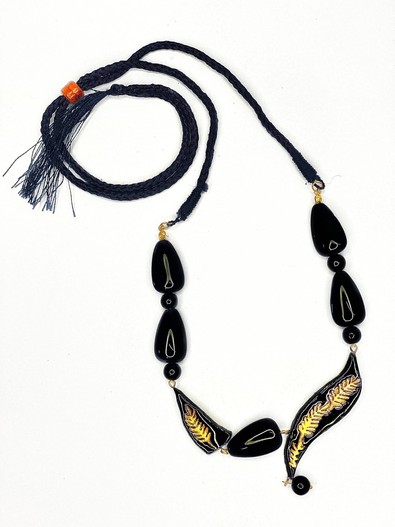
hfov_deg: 28.0
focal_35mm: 52
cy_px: 264
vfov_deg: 36.8
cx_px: 198
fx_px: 791
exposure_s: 1/100
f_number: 2
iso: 64
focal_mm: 6
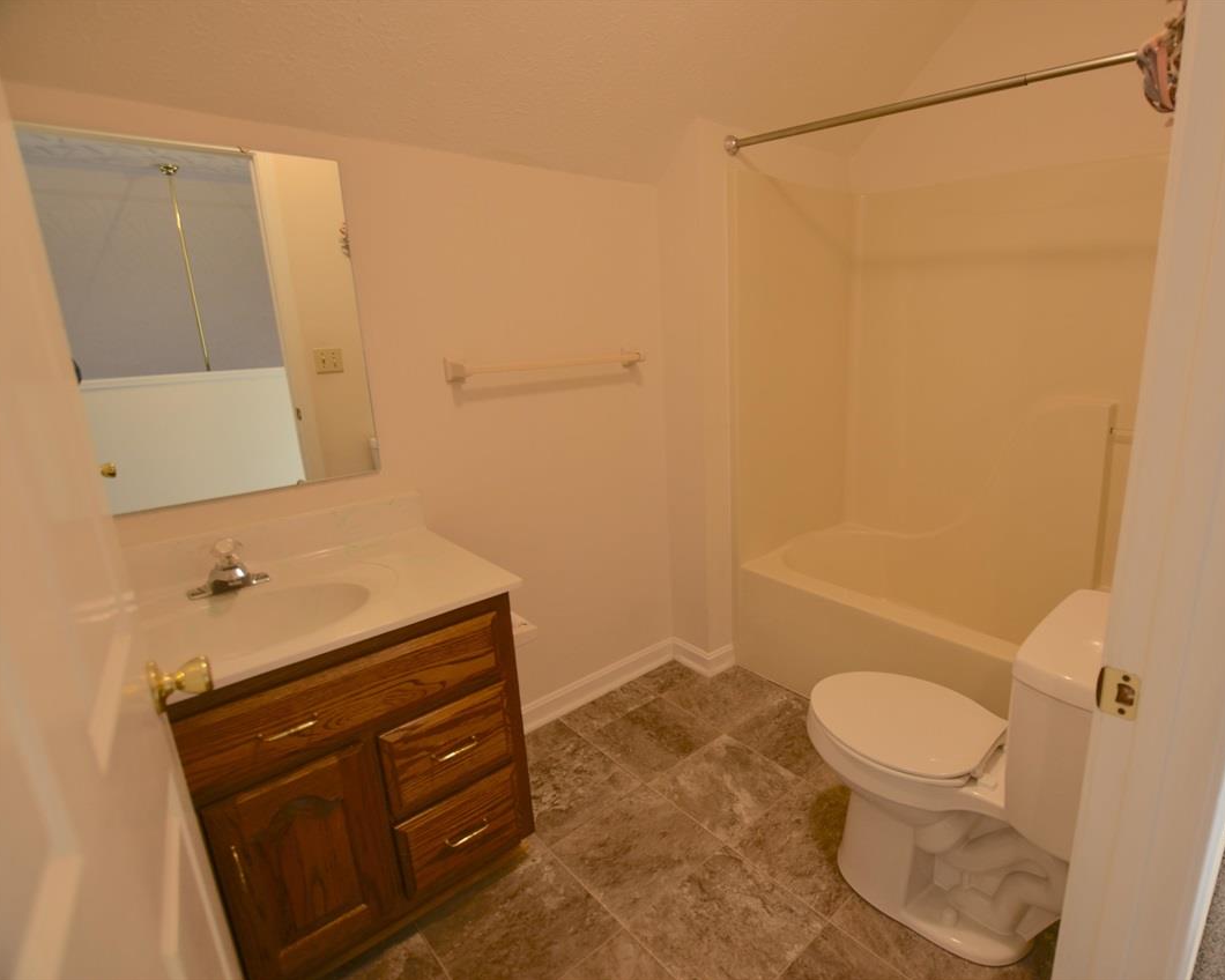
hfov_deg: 88.6
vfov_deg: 77.0
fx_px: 616
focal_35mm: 17
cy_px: 489
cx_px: 732
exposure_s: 1/20
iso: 100
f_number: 3.5
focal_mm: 10
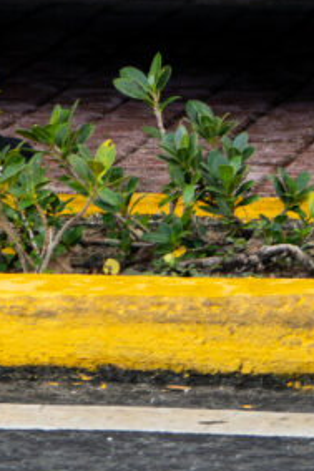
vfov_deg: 3.4
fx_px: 7689
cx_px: 264
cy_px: -968
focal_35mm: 587
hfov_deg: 2.3
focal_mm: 95
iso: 200
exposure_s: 1/250
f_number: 2.8
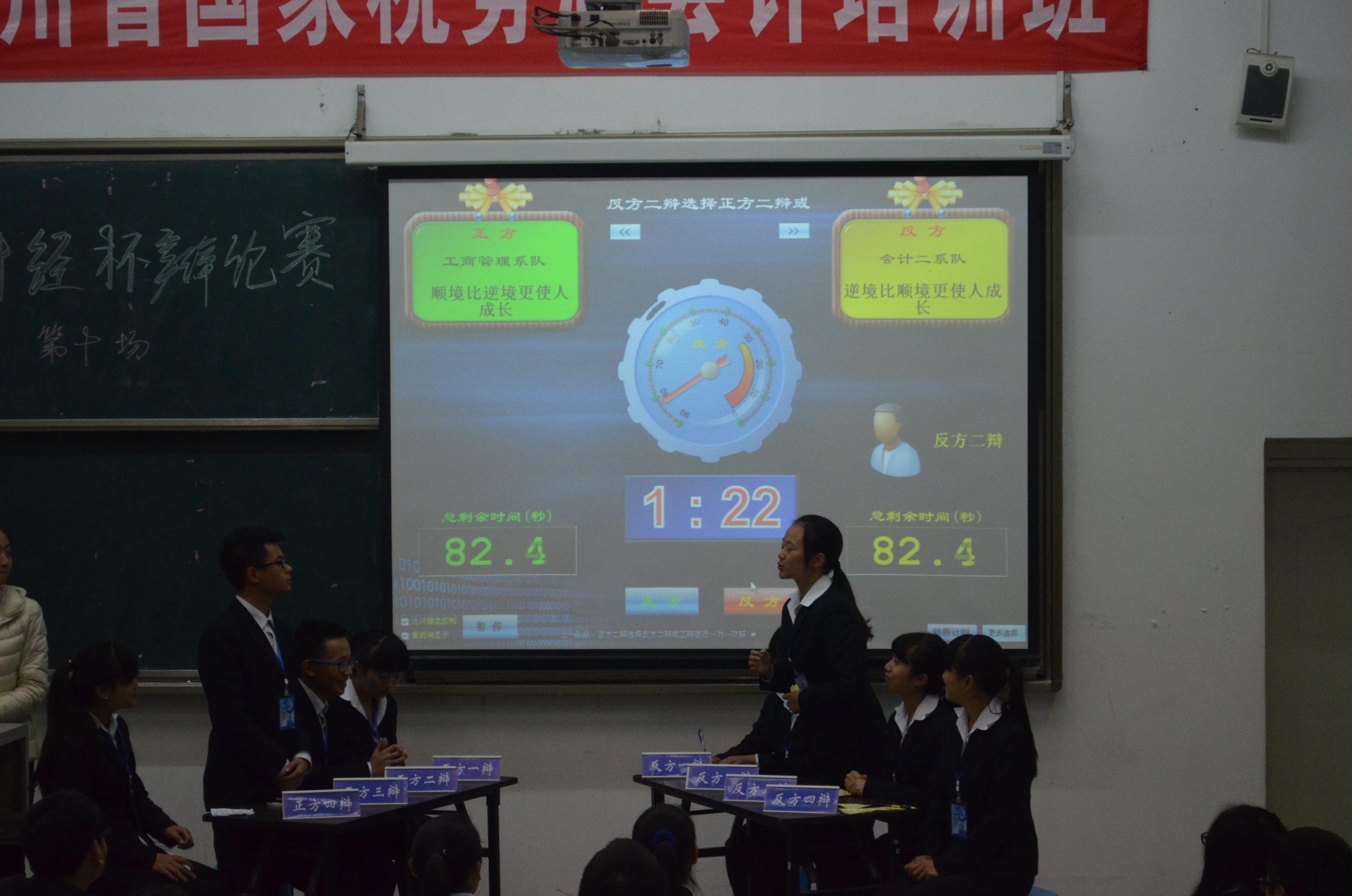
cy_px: 448
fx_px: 2811
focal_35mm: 75
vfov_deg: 18.1
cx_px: 676
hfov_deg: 27.0
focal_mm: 50
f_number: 5.6
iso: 1600
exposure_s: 1/160
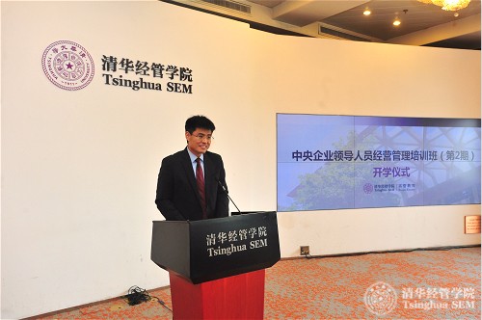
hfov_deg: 62.0
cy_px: 160
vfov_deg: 43.5
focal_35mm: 30
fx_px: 401
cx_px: 241
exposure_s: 1/100
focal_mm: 30
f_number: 7.1
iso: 1600
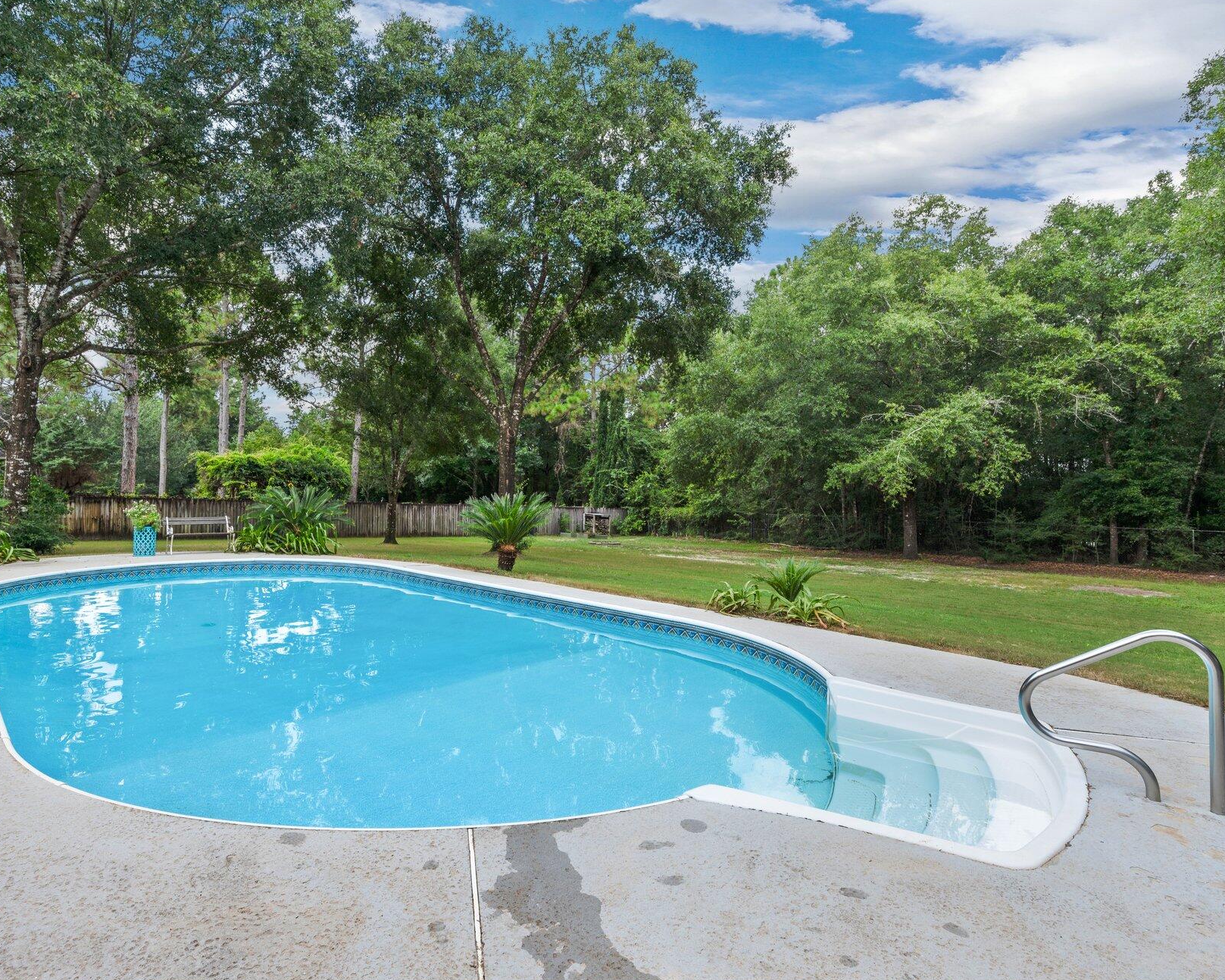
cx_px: 524
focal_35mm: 20
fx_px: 710
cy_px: 474
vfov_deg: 69.2
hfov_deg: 81.0
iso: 100
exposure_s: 1/100
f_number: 9
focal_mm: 16.5
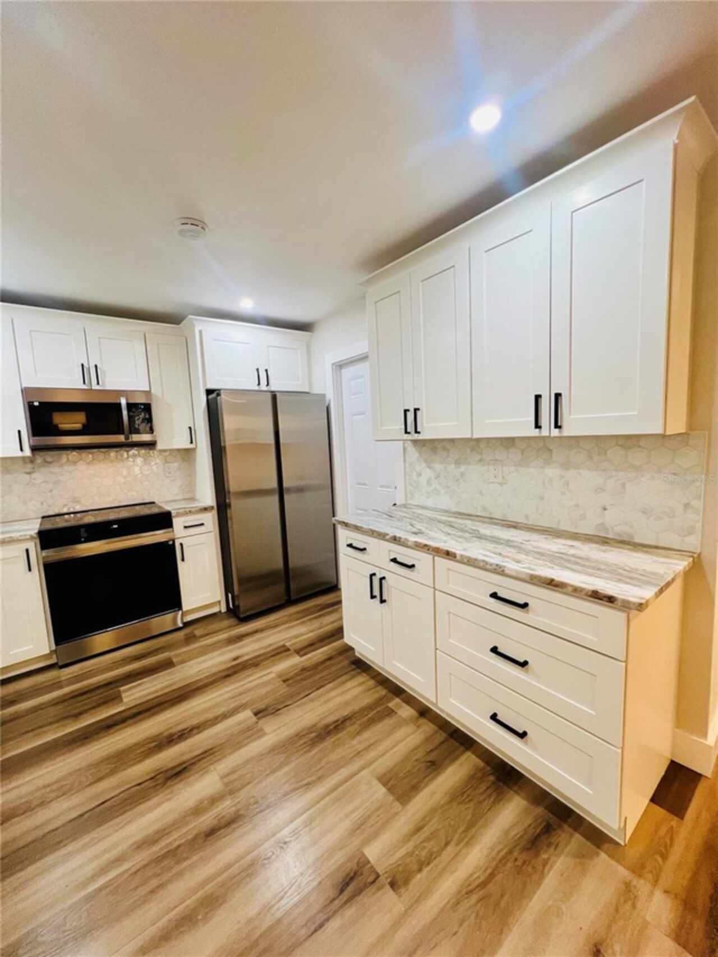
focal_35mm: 13
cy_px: 478
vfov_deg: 106.2
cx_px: 359
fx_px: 359
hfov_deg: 89.9
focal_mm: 1.57
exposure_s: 1/60
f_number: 1.8
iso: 125
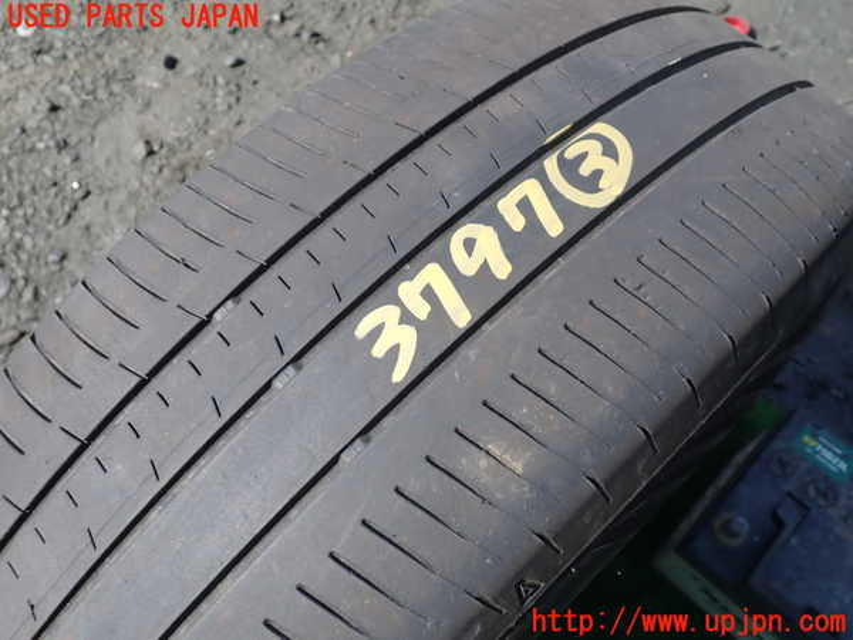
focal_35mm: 30
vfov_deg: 46.8
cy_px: 320
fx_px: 739
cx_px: 426
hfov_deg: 60.0
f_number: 3.2
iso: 100
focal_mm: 5.4
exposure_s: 1/500
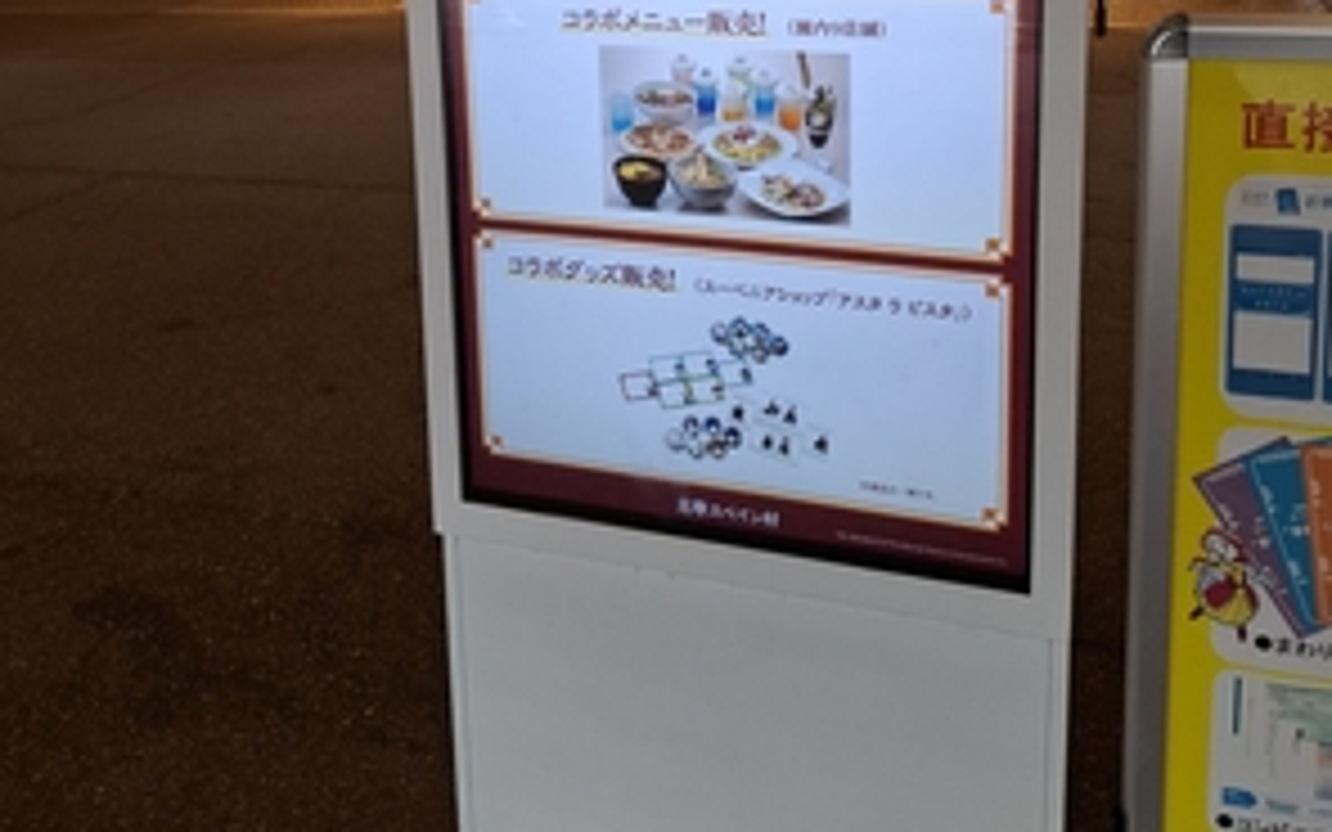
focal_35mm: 33
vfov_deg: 35.4
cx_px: 666
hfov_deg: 58.1
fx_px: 1198
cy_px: 40
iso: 64
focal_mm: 5.54
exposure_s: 1/100
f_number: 1.8
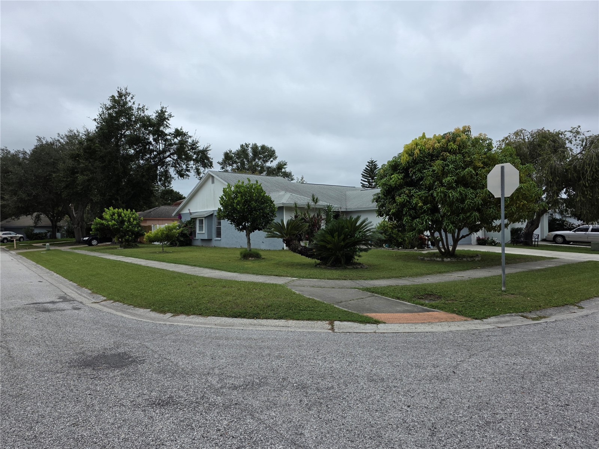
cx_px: 300
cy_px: 224
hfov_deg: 73.9
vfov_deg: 58.9
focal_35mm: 23
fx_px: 398
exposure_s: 1/4539
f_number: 1.7
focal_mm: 6.3
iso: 80
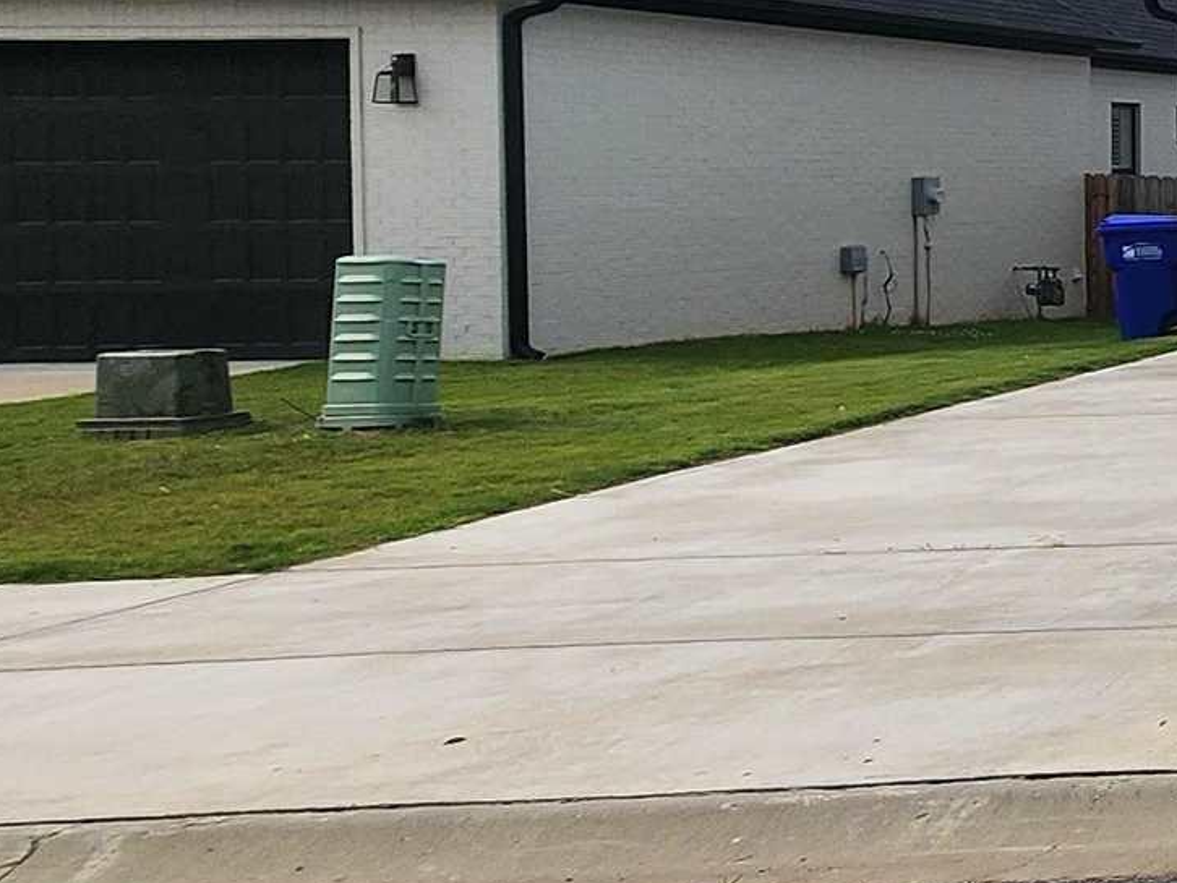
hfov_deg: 19.6
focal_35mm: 55
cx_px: 2325
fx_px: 1871
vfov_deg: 26.1
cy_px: 180
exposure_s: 1/2327
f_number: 2.2
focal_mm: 2.2
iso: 50
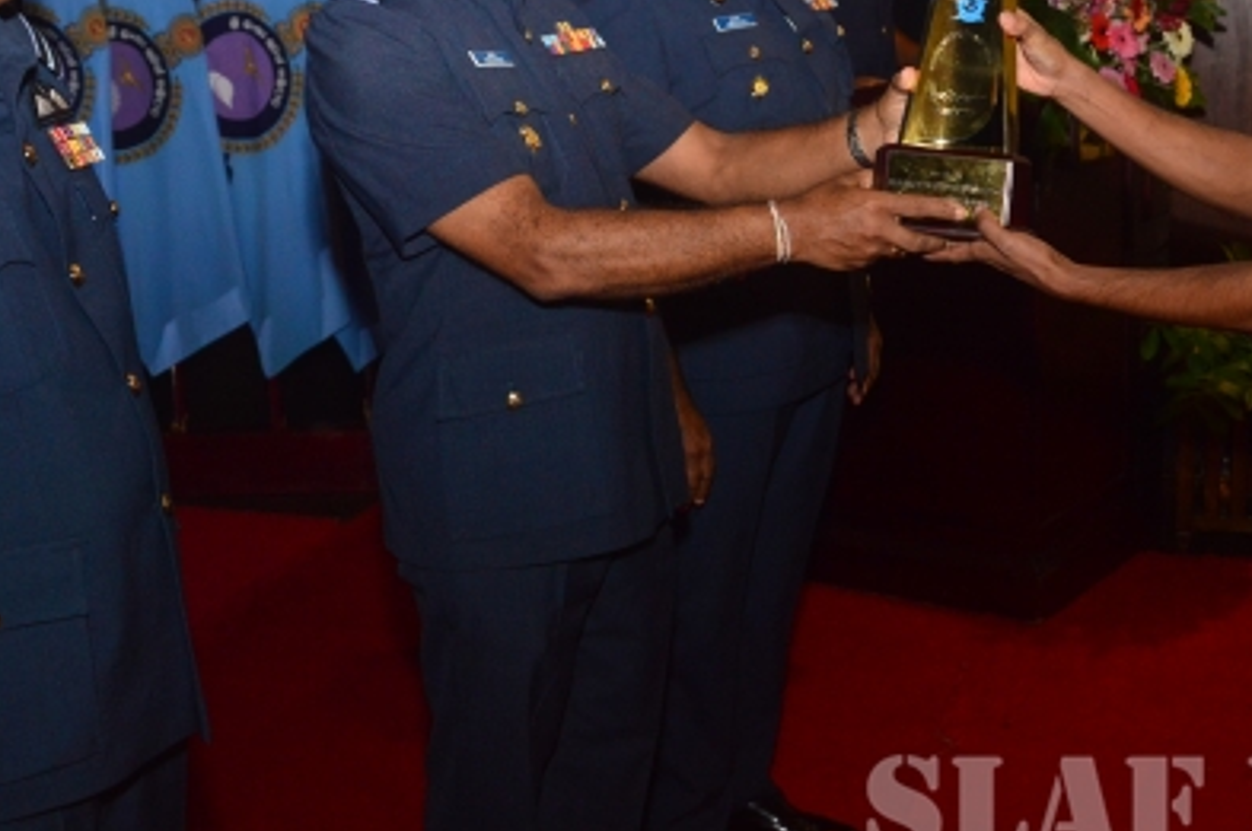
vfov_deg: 12.7
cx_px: 717
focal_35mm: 107
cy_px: 259
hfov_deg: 19.1
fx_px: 3717
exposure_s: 1/125
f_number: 4.5
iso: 800
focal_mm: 40
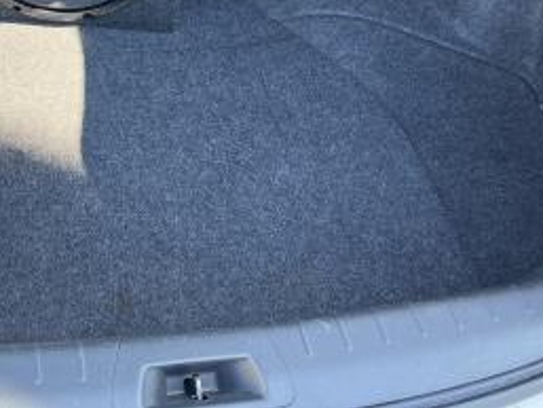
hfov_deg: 36.4
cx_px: 125
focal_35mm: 51
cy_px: 11
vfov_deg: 27.2
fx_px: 800
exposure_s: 1/171
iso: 64
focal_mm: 5.7
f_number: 1.5
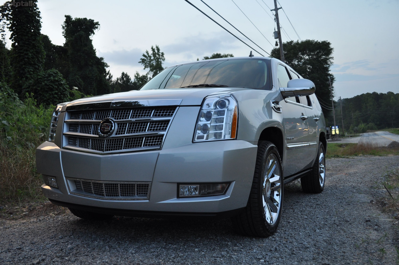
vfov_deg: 36.8
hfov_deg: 53.2
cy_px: 132
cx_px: 200
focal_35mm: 36
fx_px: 399
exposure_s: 1/80
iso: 400
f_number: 4.5
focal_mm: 24
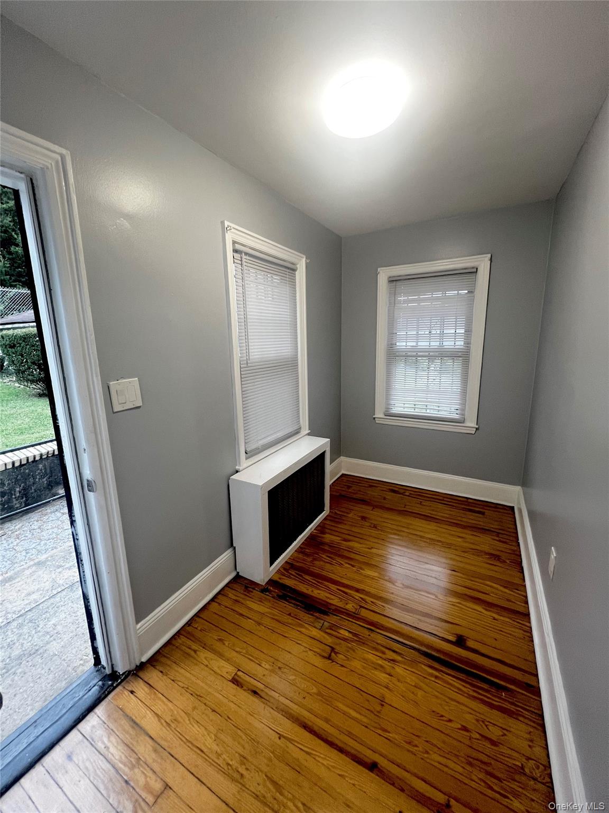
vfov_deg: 106.2
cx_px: 304
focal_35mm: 13
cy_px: 406
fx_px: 305
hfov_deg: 89.9
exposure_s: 1/60
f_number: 1.8
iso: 160
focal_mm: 1.57
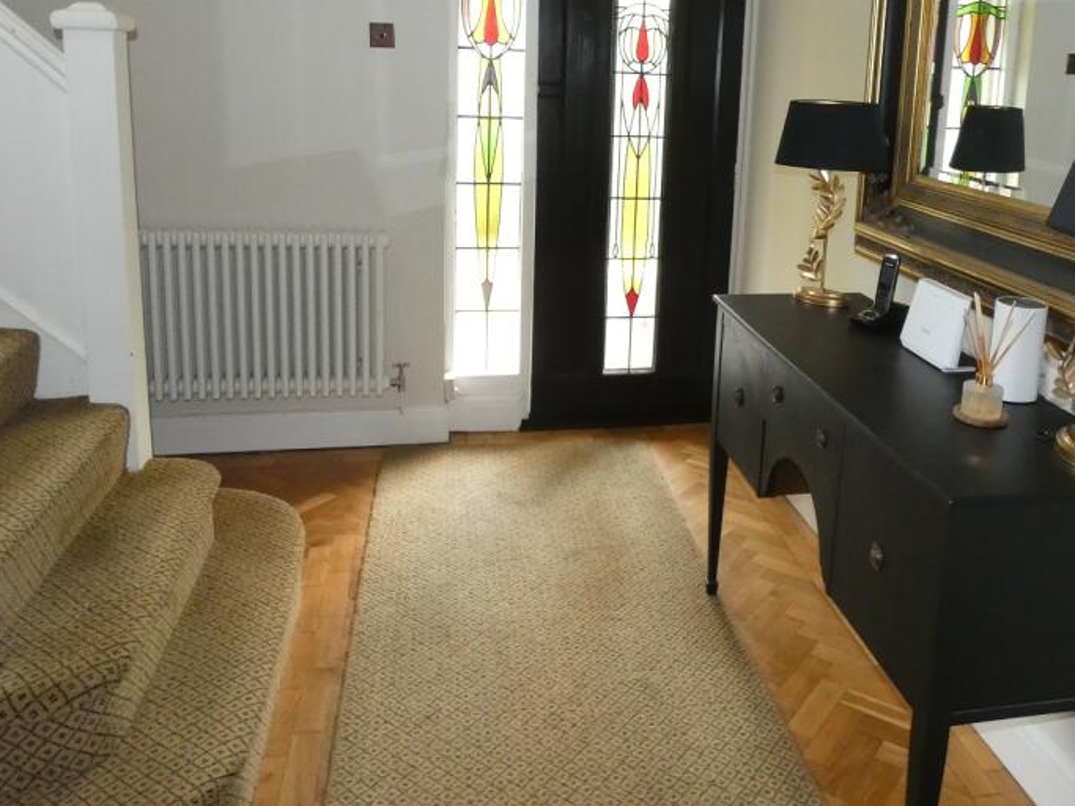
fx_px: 931
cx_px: 647
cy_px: 247
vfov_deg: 45.8
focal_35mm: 30
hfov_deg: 59.5
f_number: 2.8
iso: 640
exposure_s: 1/125
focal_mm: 3.6
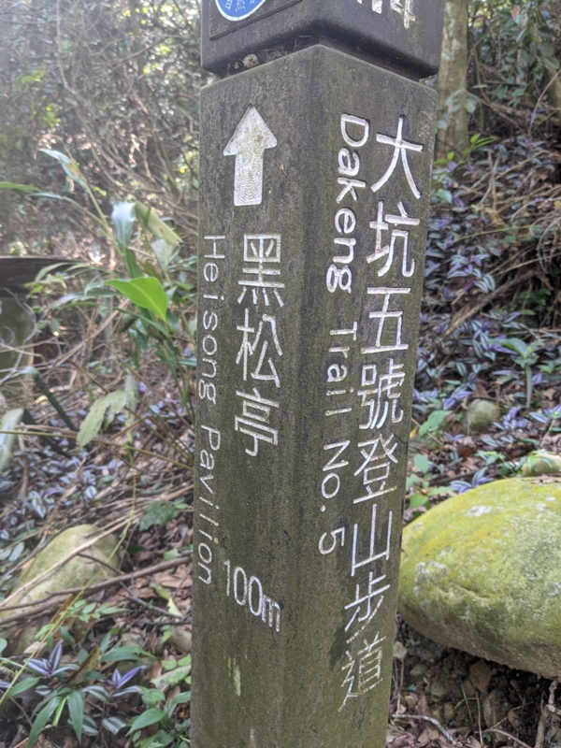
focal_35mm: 27
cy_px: 374
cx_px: 280
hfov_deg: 51.4
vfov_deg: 65.3
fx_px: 583
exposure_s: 1/60.9
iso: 108
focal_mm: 4.38
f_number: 1.73
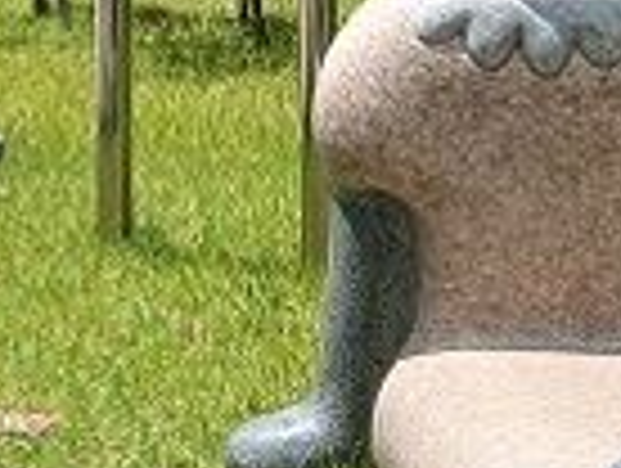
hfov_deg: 12.9
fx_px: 2678
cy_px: -504
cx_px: -153
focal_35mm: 149
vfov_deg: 9.3
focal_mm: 3.98
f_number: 1.8
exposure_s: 1/605
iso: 20
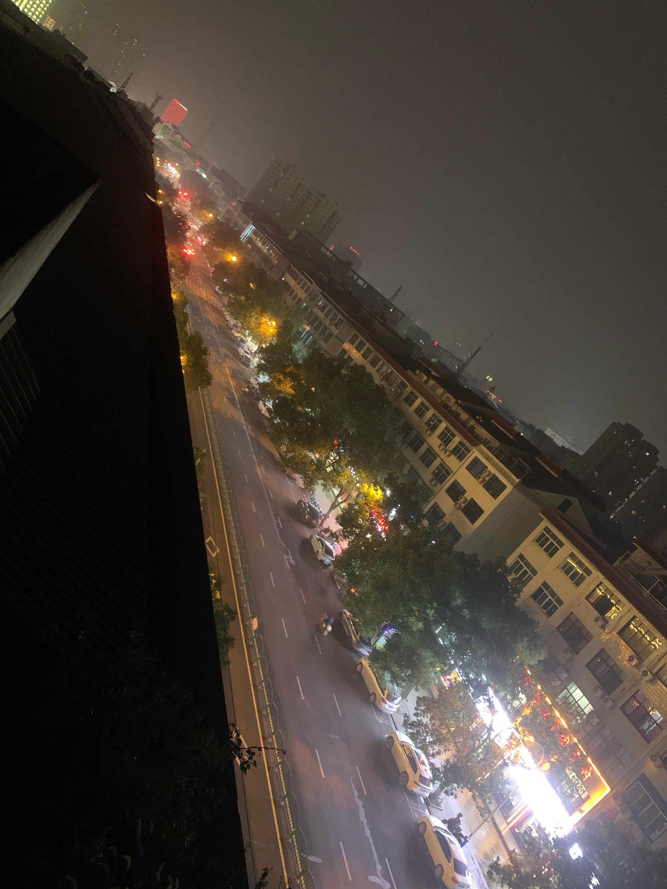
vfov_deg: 67.3
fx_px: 668
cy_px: 444
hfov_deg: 53.1
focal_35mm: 26
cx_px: 334
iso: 640
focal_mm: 4.25
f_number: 1.8
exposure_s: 1/20
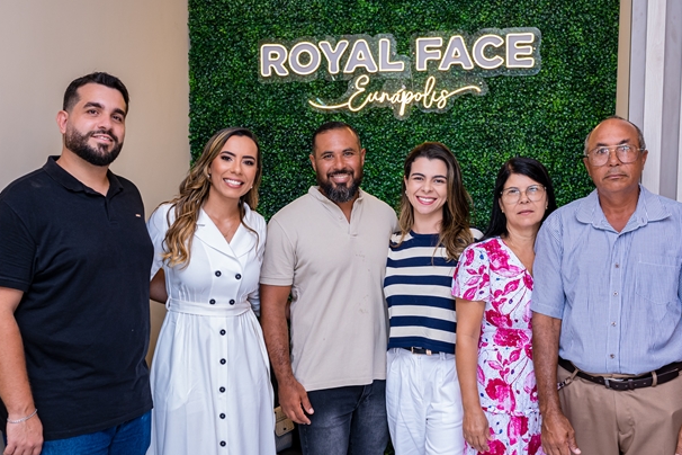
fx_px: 833
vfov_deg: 30.5
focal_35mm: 44
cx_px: 346
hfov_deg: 44.5
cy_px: 258
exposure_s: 1/200
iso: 500
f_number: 3.2
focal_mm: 24
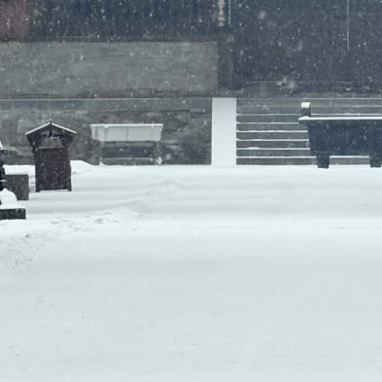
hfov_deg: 2.7
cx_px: 339
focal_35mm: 648
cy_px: -239
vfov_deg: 2.7
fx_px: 8090
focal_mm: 16.89
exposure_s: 1/322
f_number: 2.8
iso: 50
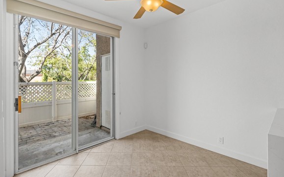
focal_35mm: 18
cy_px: 85
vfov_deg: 64.9
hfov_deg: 91.0
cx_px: 134
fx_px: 139
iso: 1000
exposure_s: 1/60
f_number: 4
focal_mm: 16
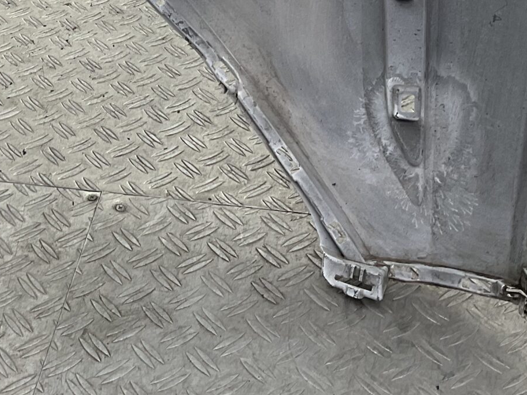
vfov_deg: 17.3
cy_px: -66
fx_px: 1249
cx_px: 57
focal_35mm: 82
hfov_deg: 23.2
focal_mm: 3
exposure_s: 1/100
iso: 25
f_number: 1.8
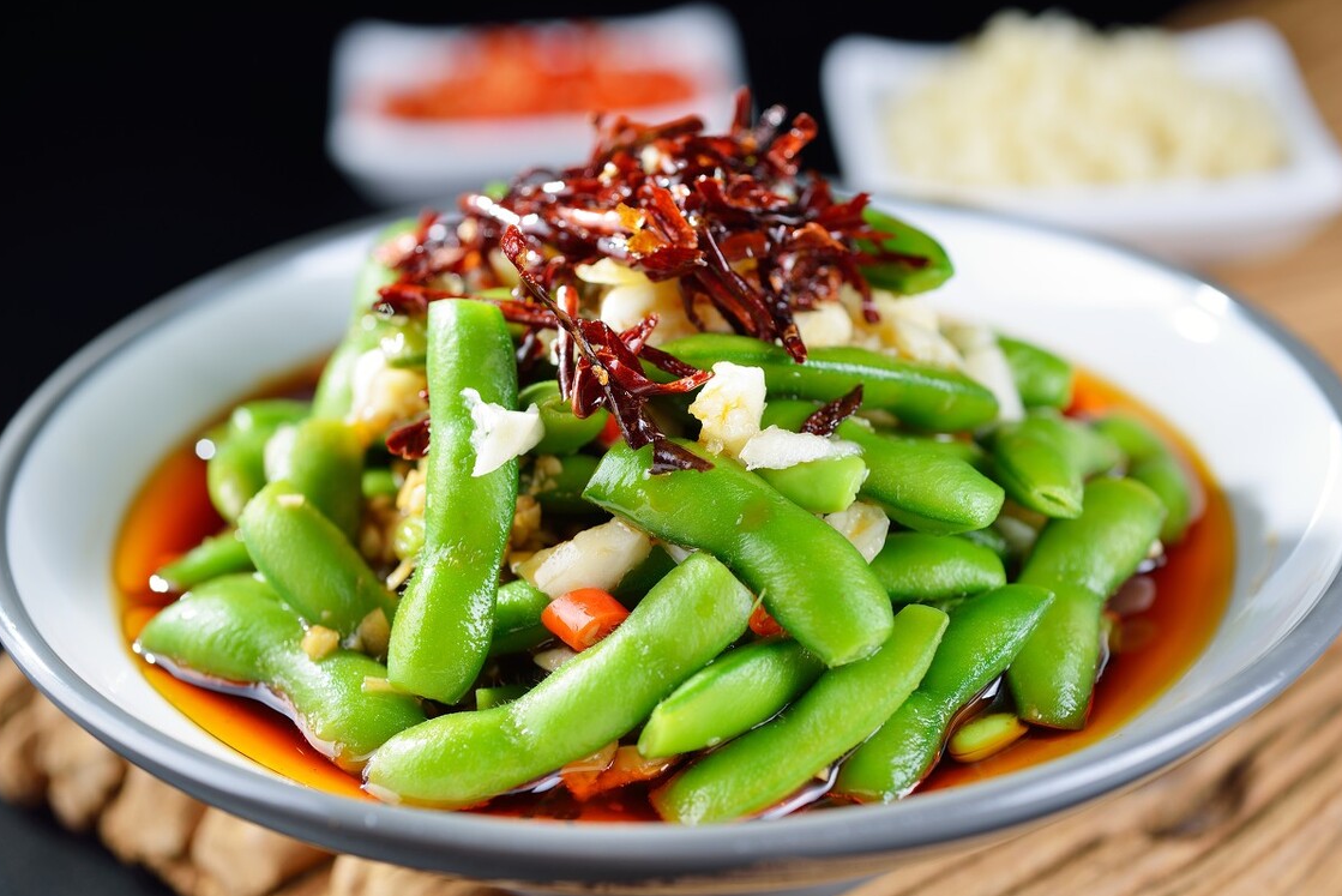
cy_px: 473
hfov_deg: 33.9
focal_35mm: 59
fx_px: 2200
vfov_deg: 23.0
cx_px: 682
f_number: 5
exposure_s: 1/160
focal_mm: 55
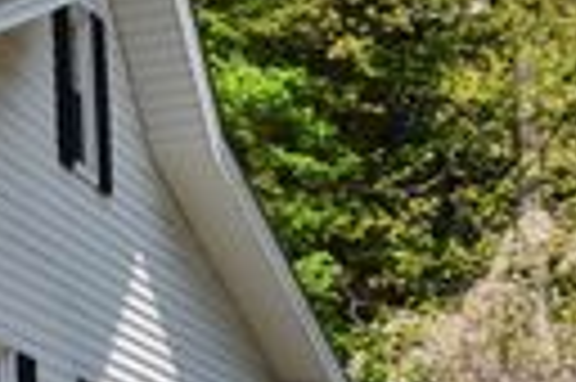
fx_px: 2524
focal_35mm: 158
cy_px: 497
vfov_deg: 8.5
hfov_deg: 11.9
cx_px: -486
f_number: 11
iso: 200
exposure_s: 1/500
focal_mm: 27
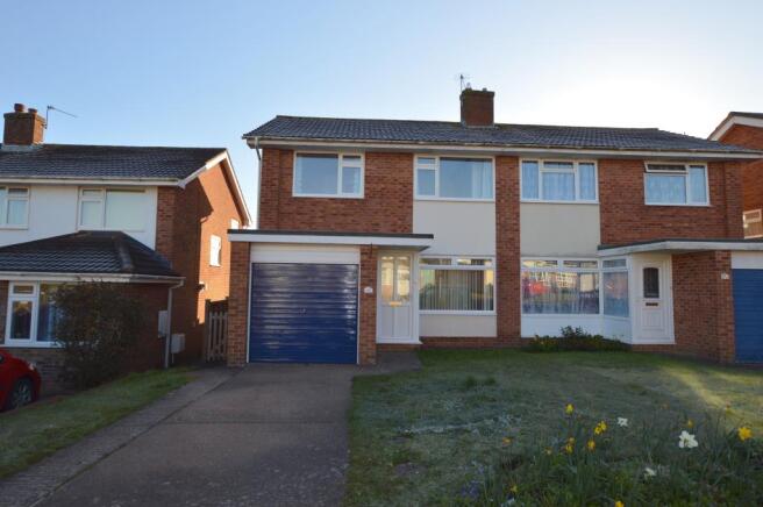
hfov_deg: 81.3
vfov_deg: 59.4
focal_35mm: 21
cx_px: 382
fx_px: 445
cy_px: 254
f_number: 6.3
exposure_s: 1/160
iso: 100
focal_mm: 14
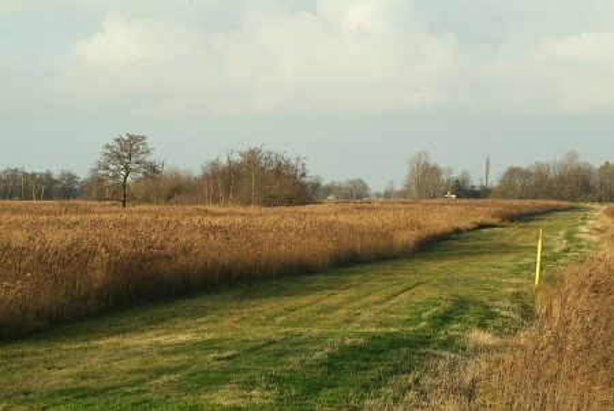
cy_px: 206
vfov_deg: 10.7
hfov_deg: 16.0
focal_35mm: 128
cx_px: 307
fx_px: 2185
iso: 400
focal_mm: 85
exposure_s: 1/250
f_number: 9.5
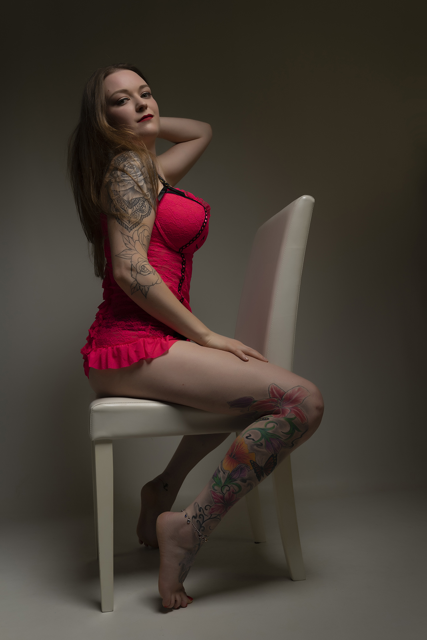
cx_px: 214
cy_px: 320
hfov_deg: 37.9
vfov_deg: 54.4
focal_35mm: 35
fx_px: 623
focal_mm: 35
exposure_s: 1/200
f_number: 5.6
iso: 50
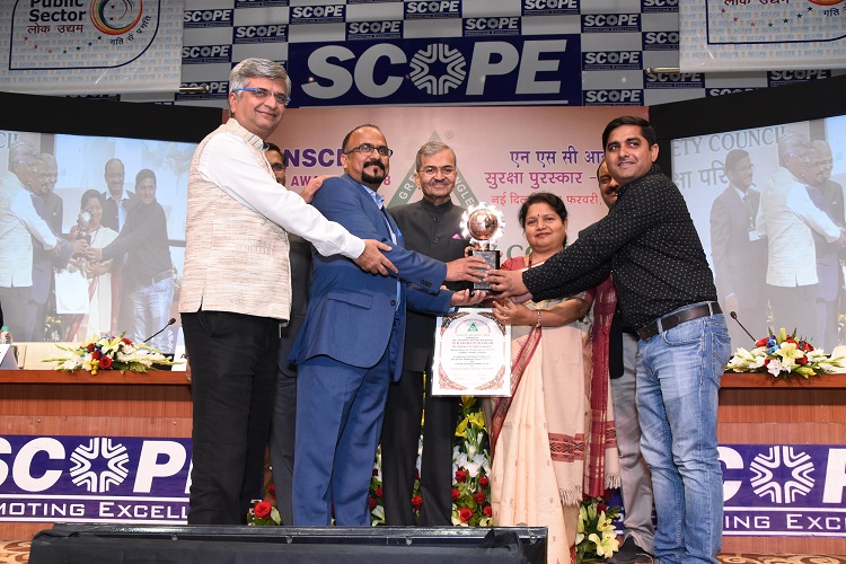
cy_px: 282
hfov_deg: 53.1
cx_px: 423
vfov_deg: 36.9
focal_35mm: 36
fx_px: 846
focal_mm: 24
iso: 2000
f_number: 5.6
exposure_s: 1/100
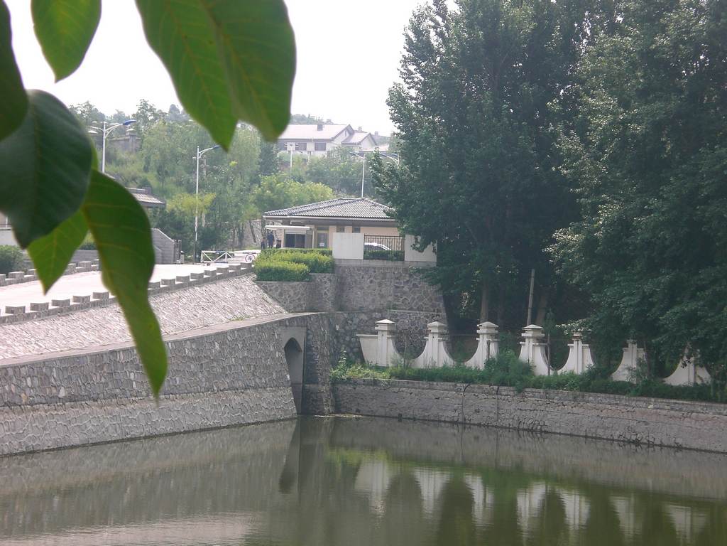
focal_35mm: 100
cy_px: 273
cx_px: 364
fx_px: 2100
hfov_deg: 19.6
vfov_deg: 14.8
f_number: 5.4
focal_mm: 16.51
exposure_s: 1/200
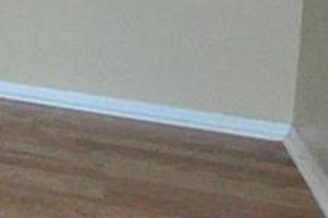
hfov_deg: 12.5
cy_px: -172
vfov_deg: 11.3
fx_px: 1029
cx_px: -535
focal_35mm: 113
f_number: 8
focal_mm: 10
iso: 3200
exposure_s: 1/60
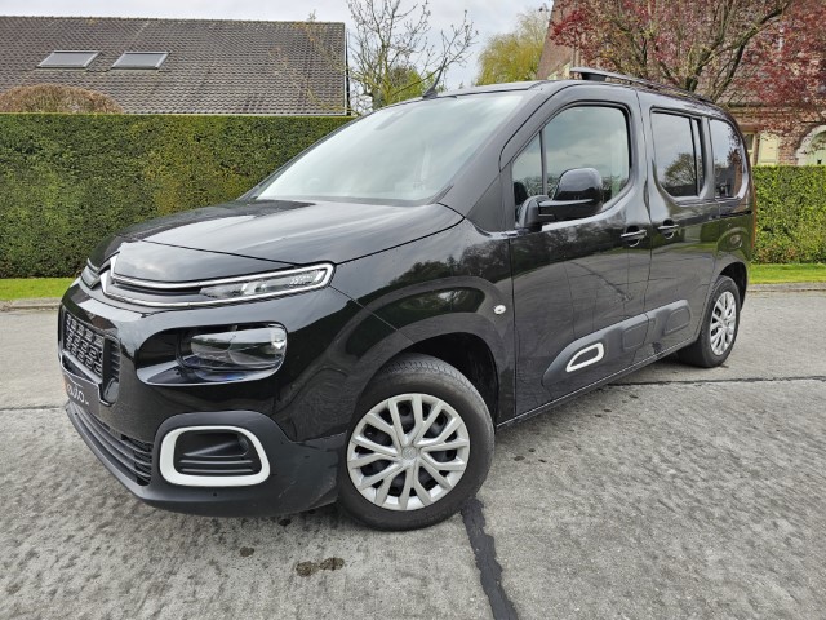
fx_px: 549
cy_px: 310
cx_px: 413
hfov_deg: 73.9
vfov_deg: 58.9
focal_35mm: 23
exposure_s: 1/180
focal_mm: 6.3
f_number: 1.7
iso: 16
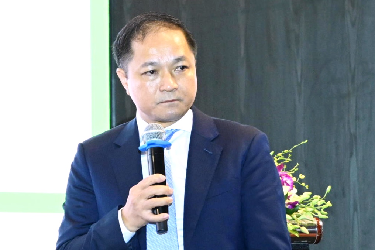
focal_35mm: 180
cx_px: 188
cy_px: 125
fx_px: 1875
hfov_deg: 11.4
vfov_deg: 7.6
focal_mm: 120
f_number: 5
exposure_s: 1/100
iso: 2000
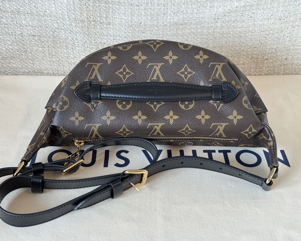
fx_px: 454
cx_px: 147
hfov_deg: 36.7
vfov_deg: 29.7
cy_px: 122
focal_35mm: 51
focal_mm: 6.76
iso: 64
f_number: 1.78
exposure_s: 1/50
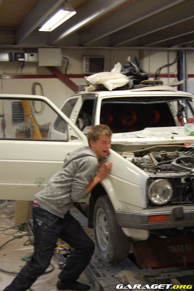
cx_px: 97
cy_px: 146
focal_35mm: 52
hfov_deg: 25.7
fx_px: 425
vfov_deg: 37.9
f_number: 4.8
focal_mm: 35
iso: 560
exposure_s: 1/30
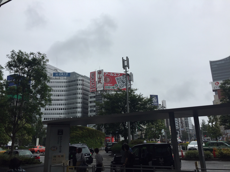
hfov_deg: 61.7
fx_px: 193
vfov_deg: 48.2
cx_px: 115
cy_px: 86
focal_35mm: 29
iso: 32
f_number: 2.2
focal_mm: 4.15
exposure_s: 1/2825
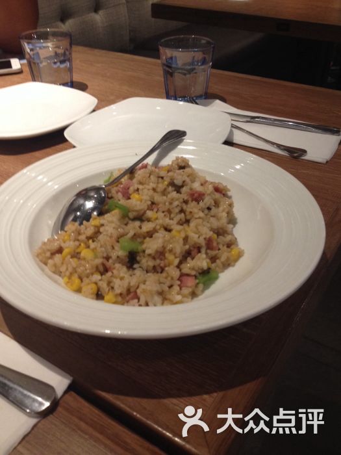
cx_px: 170
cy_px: 228
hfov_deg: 40.7
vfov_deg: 52.6
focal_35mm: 35
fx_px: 460
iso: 125
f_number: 2.4
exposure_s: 1/20
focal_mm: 4.28
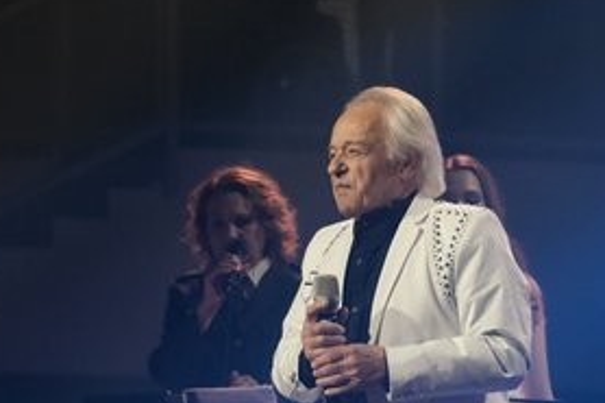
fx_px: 6348
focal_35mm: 378
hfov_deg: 5.5
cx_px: 268
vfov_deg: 3.6
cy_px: 315
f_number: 5.6
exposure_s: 1/250
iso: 5000
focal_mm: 140
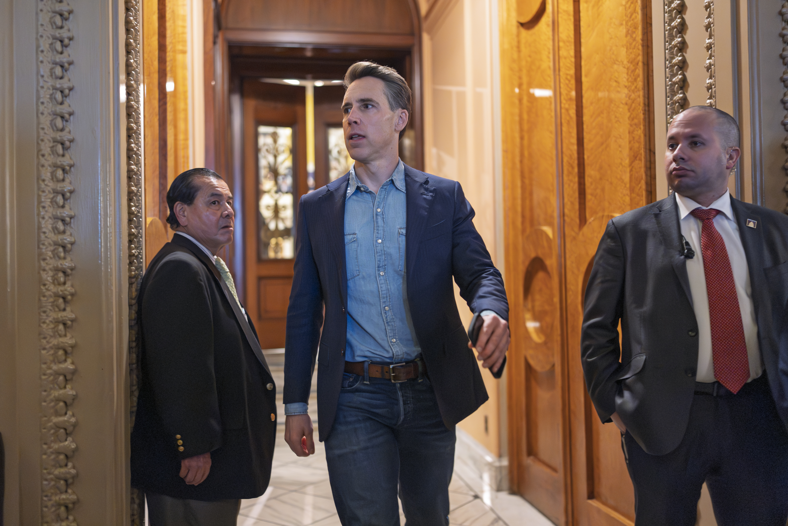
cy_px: 263
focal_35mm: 35
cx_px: 394
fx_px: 766
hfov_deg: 54.4
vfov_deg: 37.9
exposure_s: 1/250
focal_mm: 35
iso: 6400
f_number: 1.4
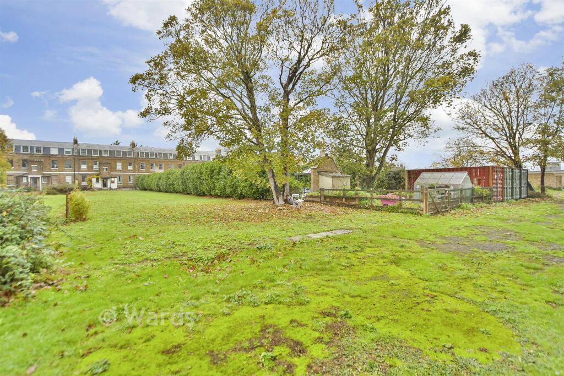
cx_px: 282
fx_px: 235
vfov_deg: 77.3
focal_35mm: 15
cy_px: 188
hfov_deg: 100.4
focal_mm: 10
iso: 500
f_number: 4
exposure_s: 1/60
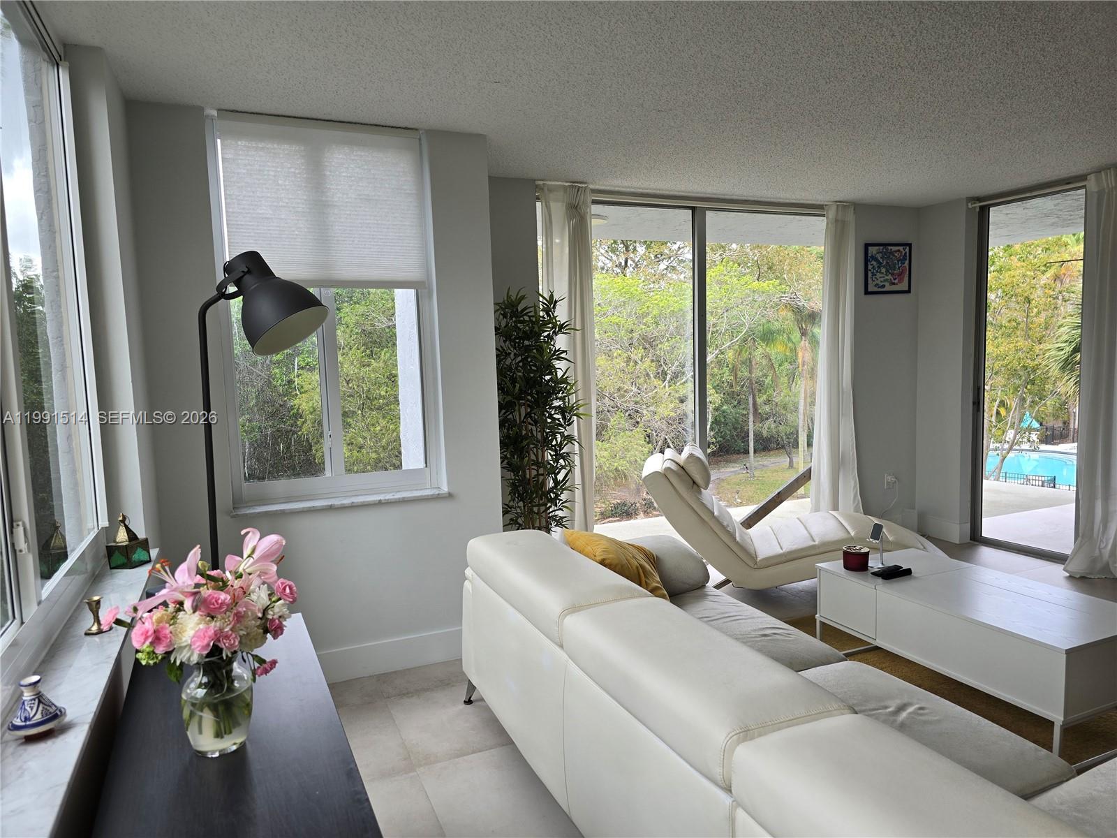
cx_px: 558
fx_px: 742
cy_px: 419
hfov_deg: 73.9
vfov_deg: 58.9
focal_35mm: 23
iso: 40
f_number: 1.7
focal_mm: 6.3
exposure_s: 1/180
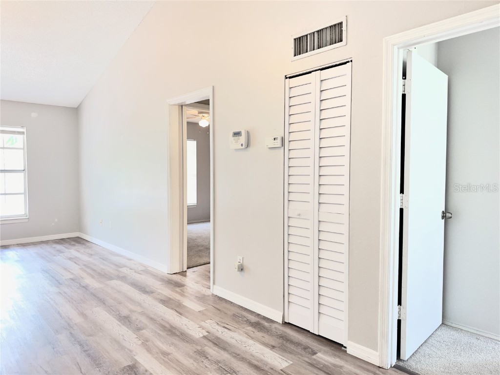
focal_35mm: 24
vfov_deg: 56.8
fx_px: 347
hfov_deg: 71.6
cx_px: 250
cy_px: 188
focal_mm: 6.86
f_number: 1.78
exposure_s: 1/120
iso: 125
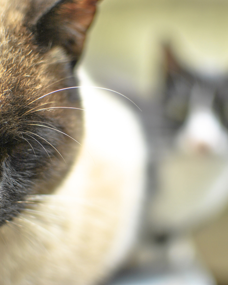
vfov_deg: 25.5
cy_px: 141
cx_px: 118
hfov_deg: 20.5
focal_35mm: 75
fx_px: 630
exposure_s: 1/80
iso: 100
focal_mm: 35
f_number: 1.8
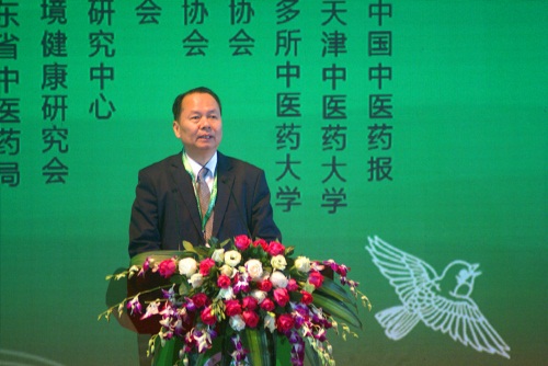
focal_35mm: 450
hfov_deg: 4.6
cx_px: 274
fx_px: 6854
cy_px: 183
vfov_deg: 3.1
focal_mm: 300
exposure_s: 1/60
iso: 800
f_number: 5.6
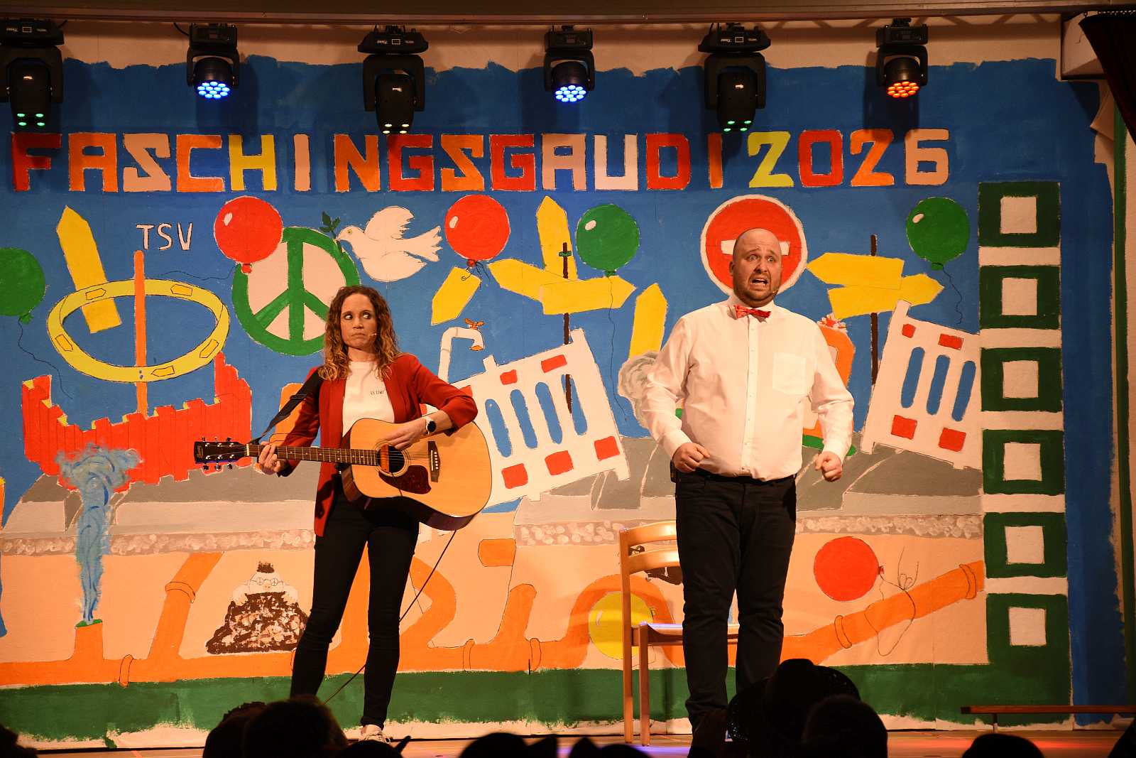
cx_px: 568
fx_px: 4260
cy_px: 379
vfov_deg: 10.2
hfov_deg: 15.2
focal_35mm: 135
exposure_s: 1/160
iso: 800
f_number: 5.3
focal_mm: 90
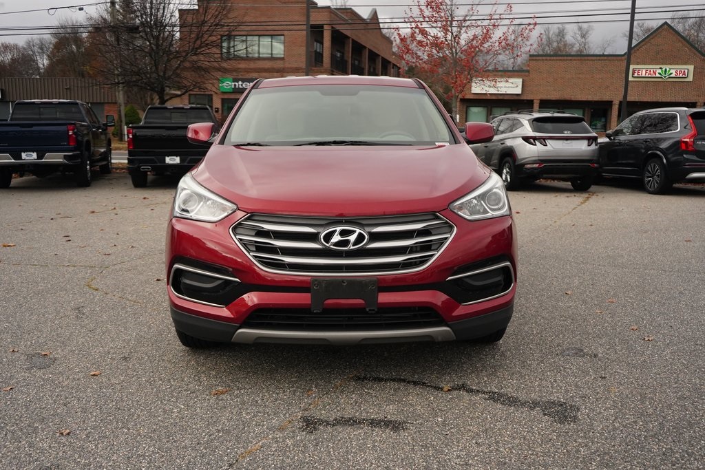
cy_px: 235
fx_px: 646
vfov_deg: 40.0
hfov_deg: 57.2
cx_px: 352
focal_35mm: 33
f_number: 4
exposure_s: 1/8000
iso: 3200
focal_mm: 33
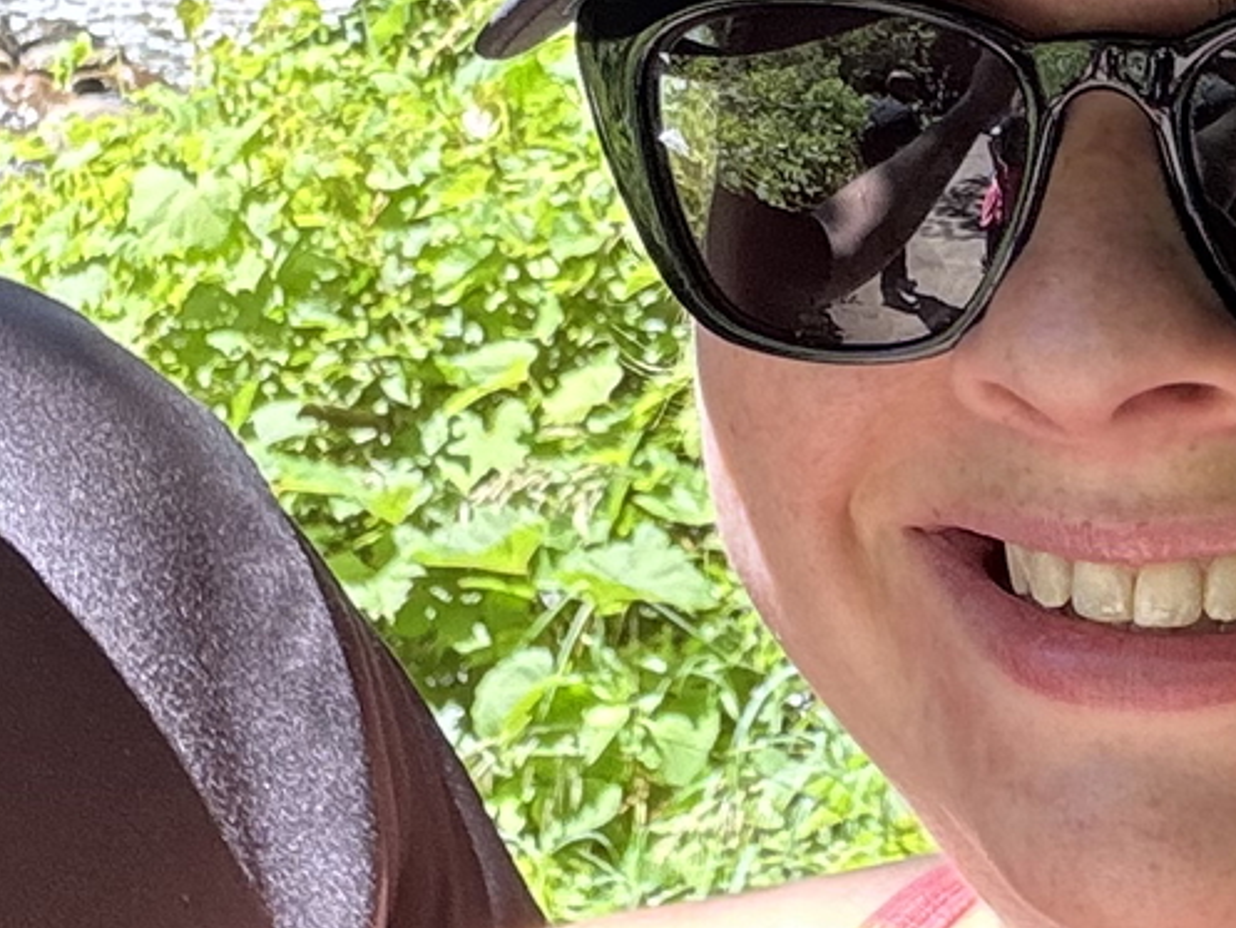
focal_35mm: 111
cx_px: 756
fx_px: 3964
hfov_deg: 17.7
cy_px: 30
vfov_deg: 13.2
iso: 40
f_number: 1.9
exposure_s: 1/121
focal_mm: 2.69
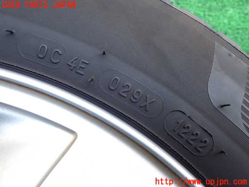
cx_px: 124
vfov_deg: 37.7
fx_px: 273
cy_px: 94
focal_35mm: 38
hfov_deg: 49.0
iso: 320
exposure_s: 1/125
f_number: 2.7
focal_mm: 6.83
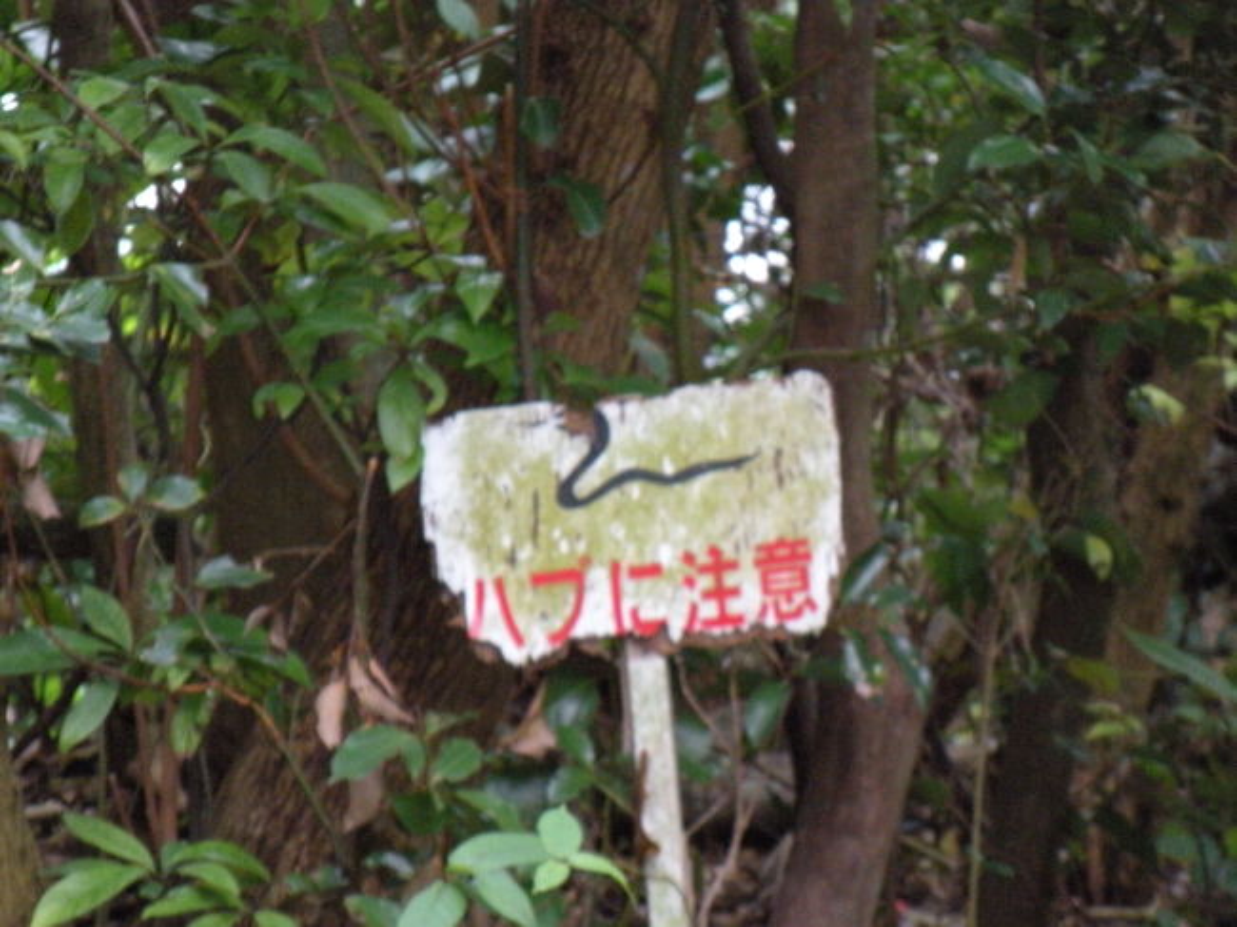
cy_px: 464
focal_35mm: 177
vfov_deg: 8.4
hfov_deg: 11.2
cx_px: 618
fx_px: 6323
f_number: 4.8
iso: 400
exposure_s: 1/32.1
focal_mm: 29.5
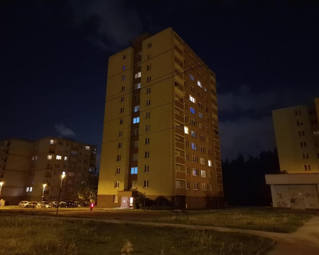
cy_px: 127
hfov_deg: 70.3
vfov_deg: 58.8
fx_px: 227
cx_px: 155
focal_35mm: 24
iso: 1250
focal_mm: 6.4
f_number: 1.8
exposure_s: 1/4
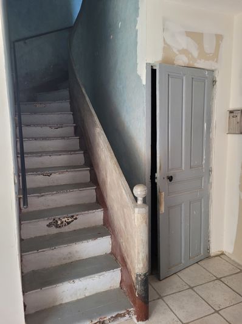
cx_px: 121
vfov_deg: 67.4
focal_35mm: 26
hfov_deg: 53.0
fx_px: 243
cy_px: 162
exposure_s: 1/100
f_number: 1.8
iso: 160
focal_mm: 5.4
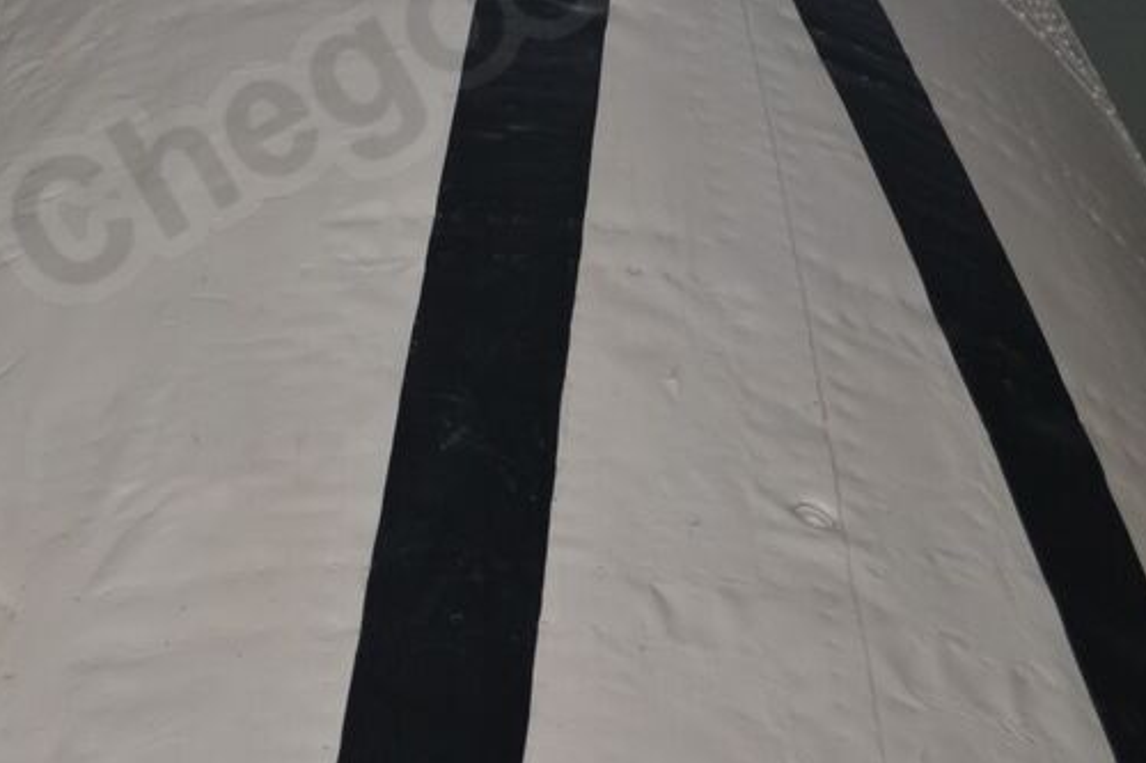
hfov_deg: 16.5
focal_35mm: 123
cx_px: 172
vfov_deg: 11.1
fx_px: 3914
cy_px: 168
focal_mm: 32
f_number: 5
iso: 400
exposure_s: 1/100
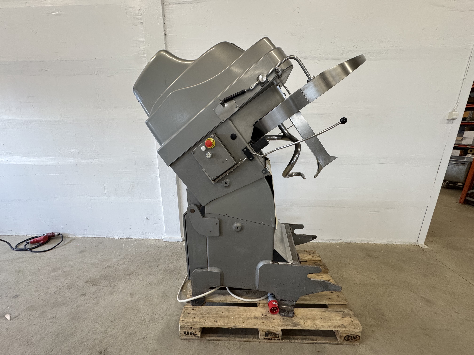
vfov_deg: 85.7
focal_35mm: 14
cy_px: 178
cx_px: 237
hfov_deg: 102.1
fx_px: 192
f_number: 2.2
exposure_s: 1/100
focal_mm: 2.22
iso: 200
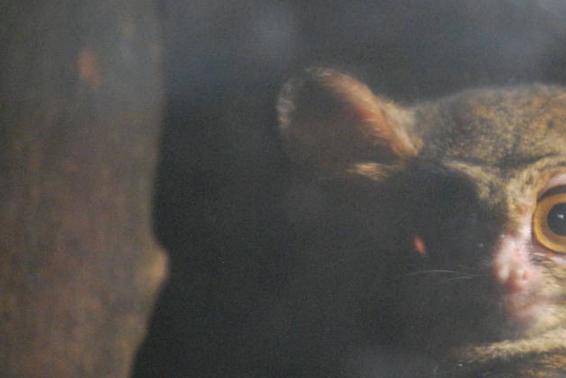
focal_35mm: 606
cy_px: 291
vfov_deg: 2.3
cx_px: 488
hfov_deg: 3.4
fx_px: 9536
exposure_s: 1/4
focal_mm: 160
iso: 1600
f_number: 5.3
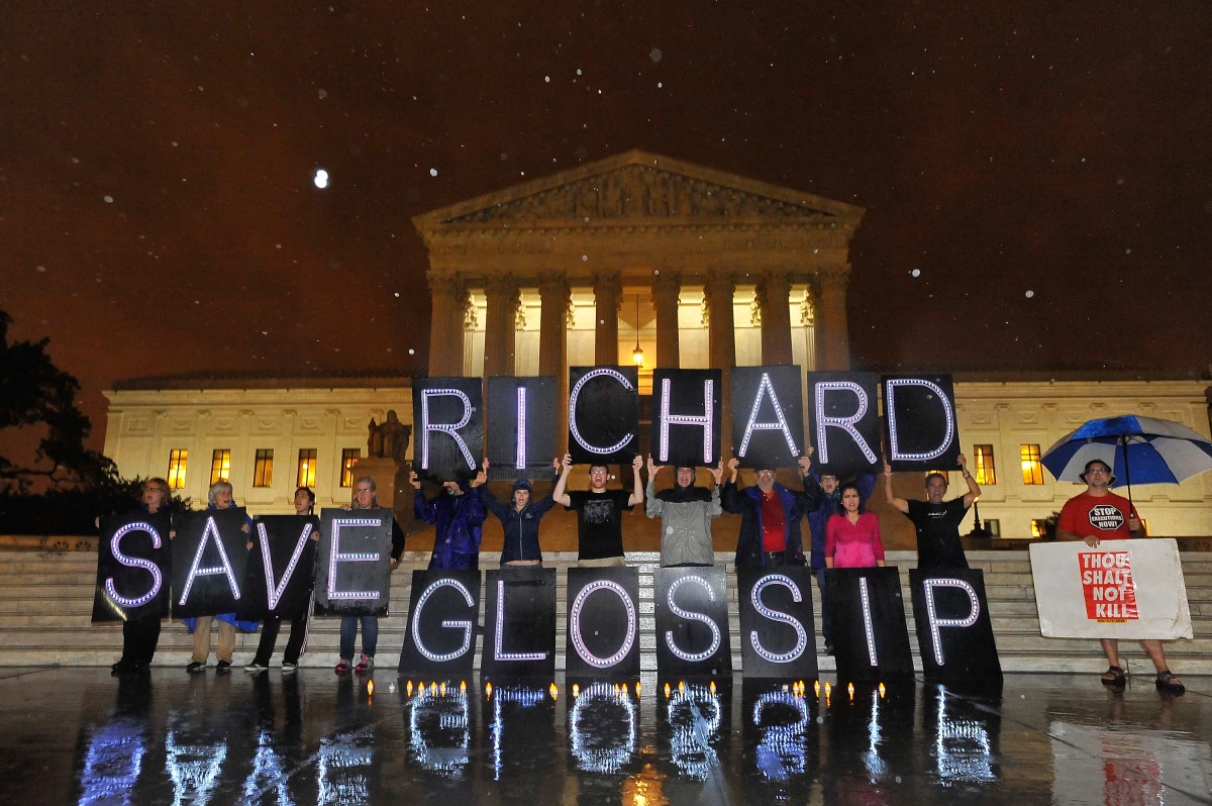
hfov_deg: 71.6
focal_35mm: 25
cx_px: 606
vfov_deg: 51.2
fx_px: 841
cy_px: 403
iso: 4000
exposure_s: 1/20
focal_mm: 25
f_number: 5.6
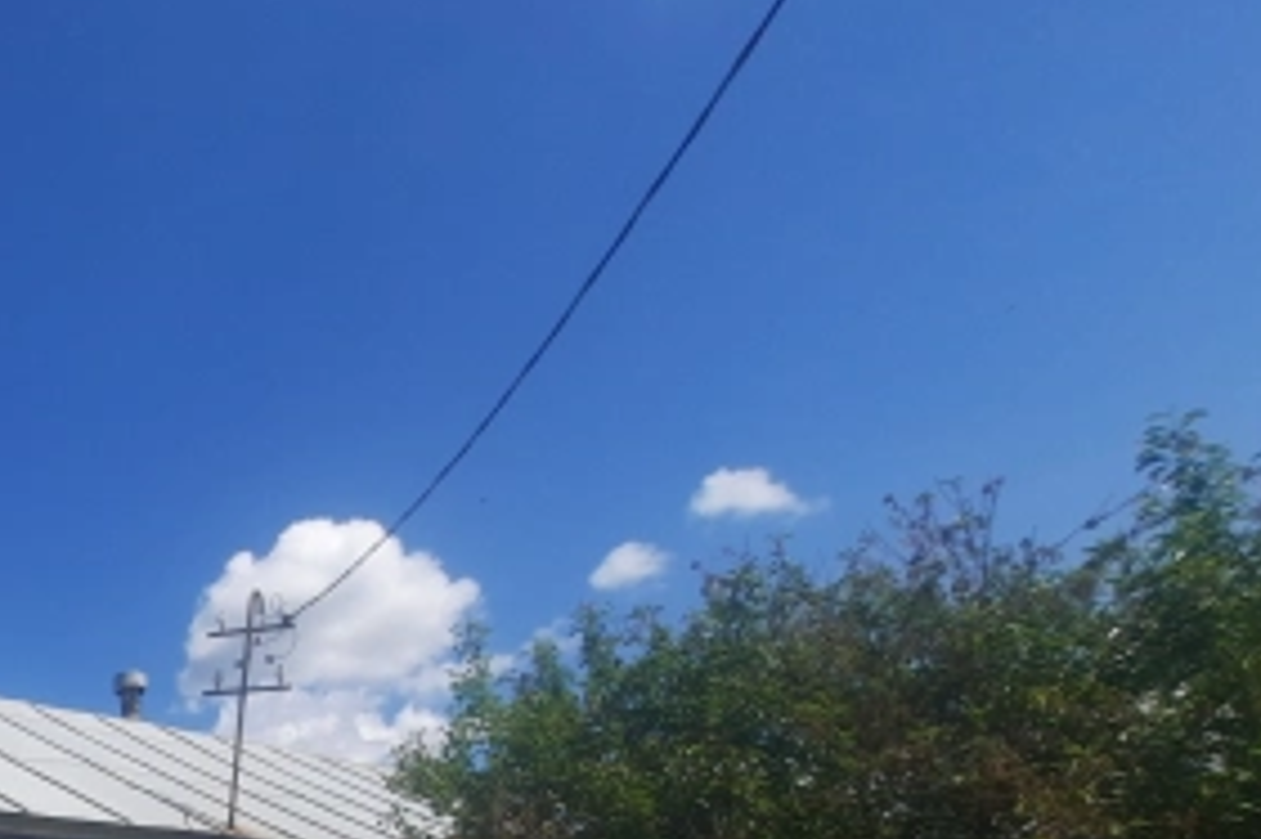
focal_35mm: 30
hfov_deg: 46.5
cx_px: -112
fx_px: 1050
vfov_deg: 34.8
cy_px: 1005
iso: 40
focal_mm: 1.74
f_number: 2.2
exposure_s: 1/1845
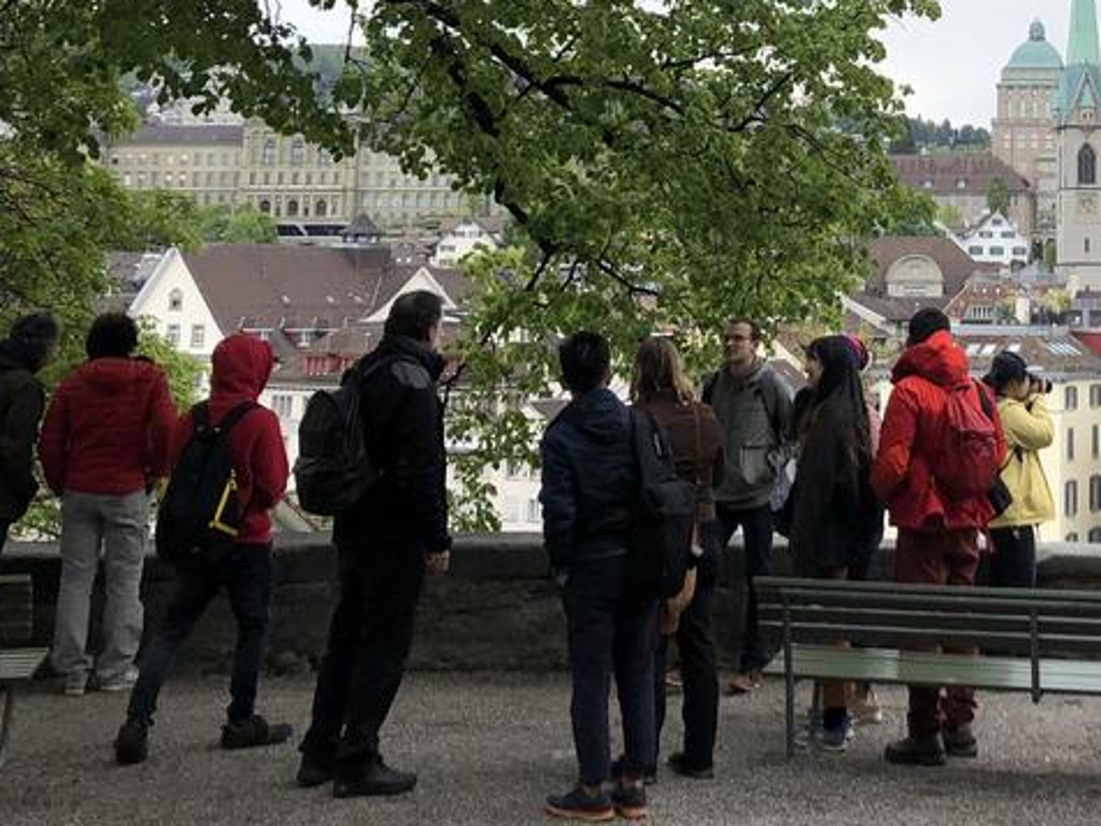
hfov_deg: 27.7
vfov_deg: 20.9
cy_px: -64
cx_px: 1032
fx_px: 2131
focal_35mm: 67
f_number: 1.8
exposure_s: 1/941
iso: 20
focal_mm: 3.99
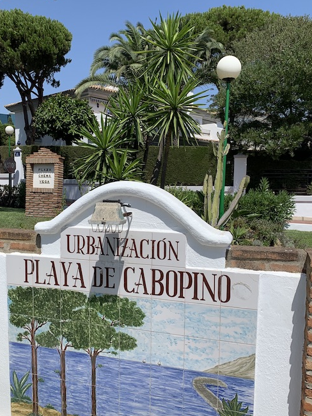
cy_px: 218
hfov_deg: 44.1
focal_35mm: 32
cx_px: 134
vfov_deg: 56.8
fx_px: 384
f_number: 1.8
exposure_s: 1/4274
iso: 25
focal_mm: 4.25
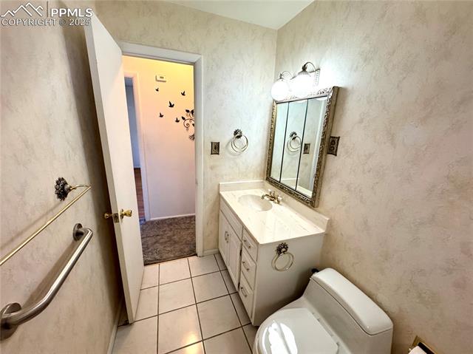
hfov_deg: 102.1
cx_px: 236
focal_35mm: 14
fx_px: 191
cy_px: 177
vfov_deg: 85.6
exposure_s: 1/120
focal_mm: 2.22
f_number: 2.2
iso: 320
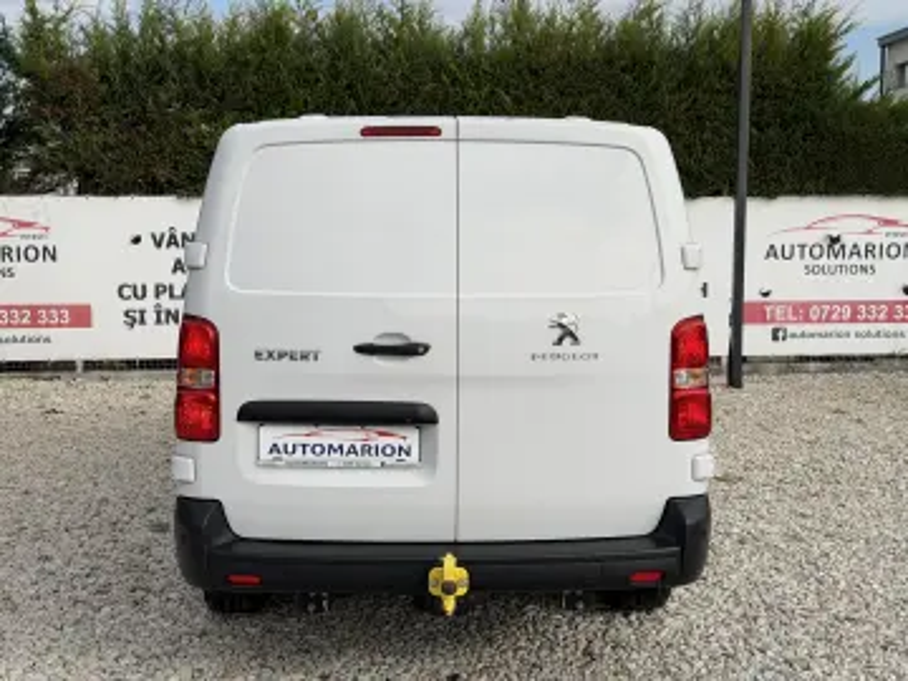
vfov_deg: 30.3
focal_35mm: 48
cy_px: 340
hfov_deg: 39.7
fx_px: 1259
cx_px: 454
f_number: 1.78
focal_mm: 6.76
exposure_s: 1/6536
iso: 64
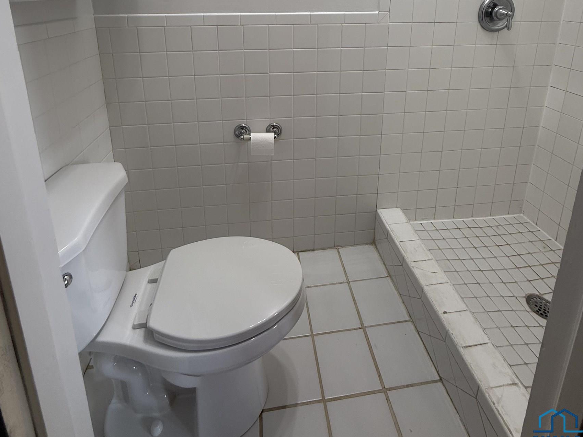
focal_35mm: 19
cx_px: 290
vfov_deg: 60.8
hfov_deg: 84.7
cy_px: 65
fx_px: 320
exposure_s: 1/120
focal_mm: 2.22
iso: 100
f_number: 2.2
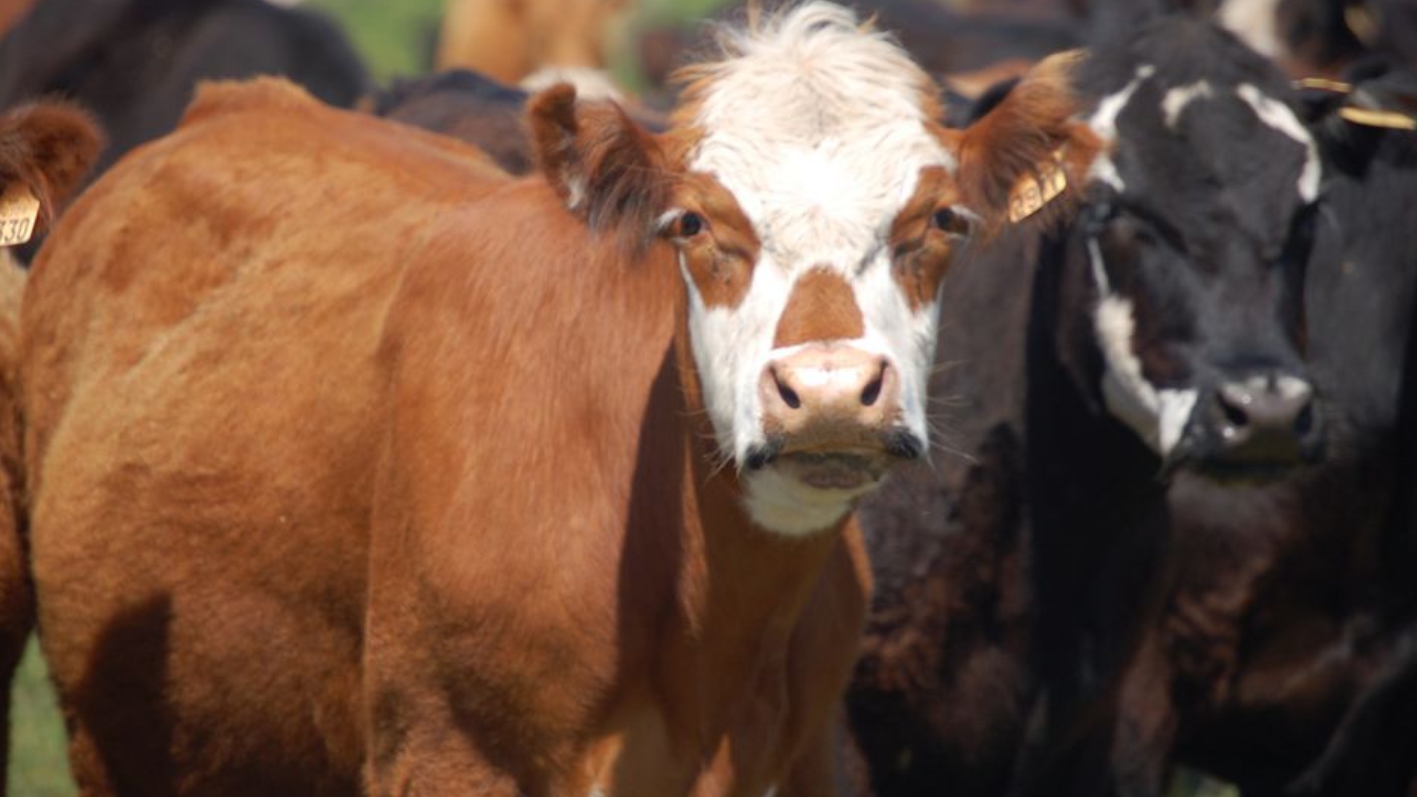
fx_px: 11835
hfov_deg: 6.9
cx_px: 709
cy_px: 369
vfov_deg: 3.9
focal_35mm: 315
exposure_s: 1/500
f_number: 6.3
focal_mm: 200
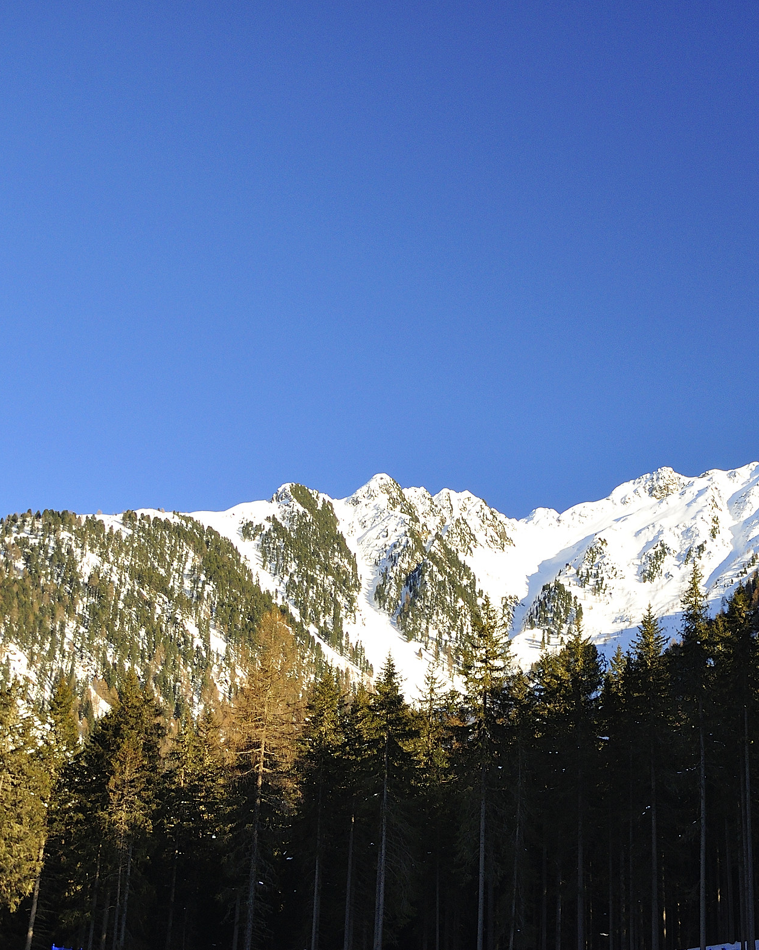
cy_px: 478
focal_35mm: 54
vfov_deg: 34.9
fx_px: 1509
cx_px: 718
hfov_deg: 27.0
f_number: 8
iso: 200
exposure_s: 1/200
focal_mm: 25
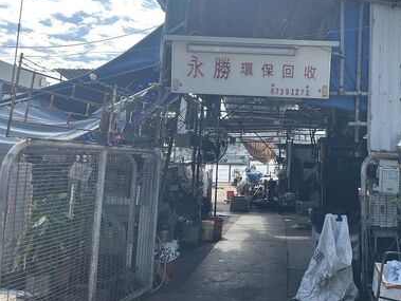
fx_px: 429
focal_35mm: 37
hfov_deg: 49.2
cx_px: 268
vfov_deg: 38.1
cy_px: 89
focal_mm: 4.2
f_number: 1.6
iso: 32
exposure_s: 1/1435
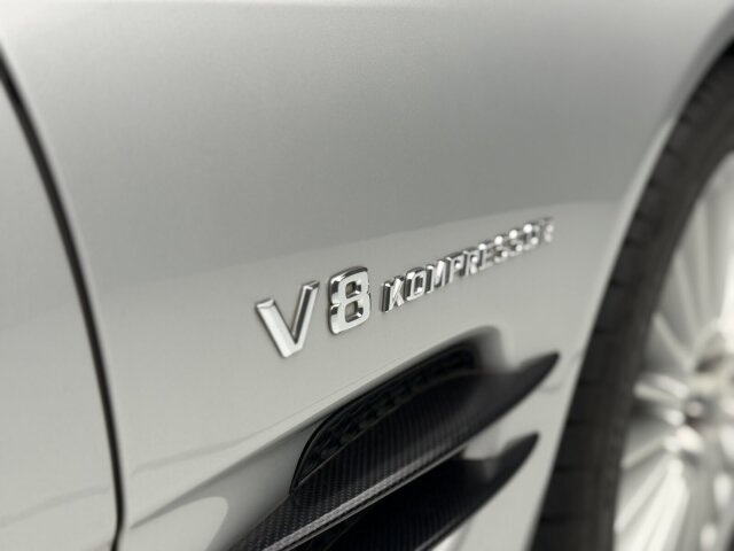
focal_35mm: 48
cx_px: 367
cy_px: 276
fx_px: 1018
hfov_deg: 39.7
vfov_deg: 30.3
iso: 200
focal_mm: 6.76
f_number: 1.78
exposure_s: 1/99
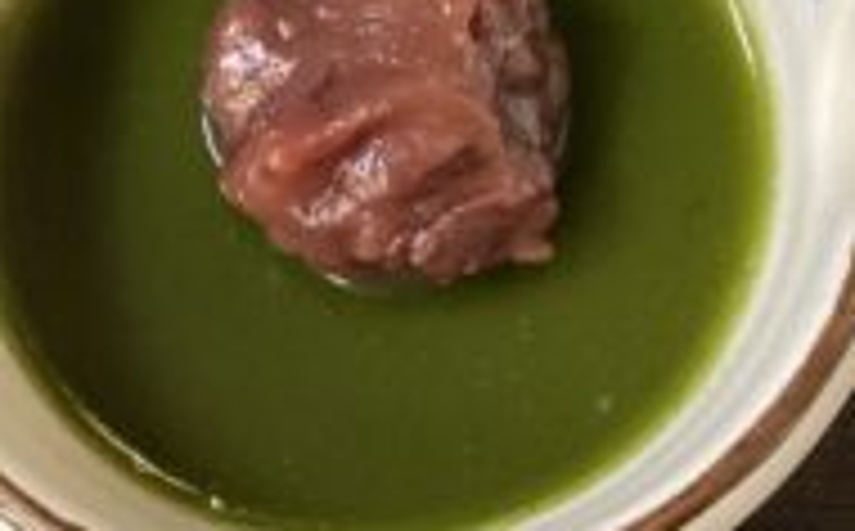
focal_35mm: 65
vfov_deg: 19.6
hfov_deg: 31.6
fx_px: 1512
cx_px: 407
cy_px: 83
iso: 320
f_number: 2.4
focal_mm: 3.3
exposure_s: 1/40
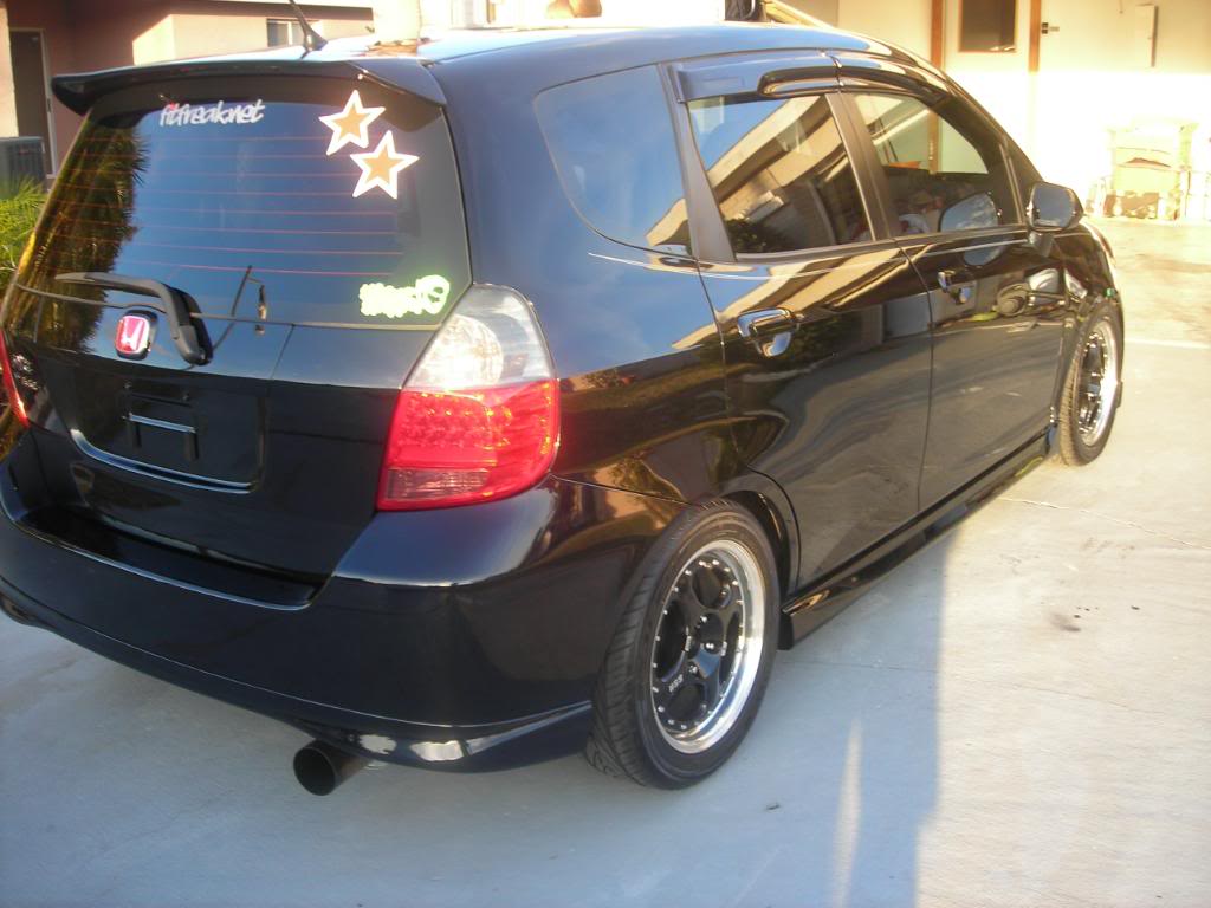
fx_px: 1329
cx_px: 606
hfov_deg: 49.0
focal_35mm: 38
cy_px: 454
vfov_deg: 37.7
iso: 50
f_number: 3.2
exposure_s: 1/40.7
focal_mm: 6.3
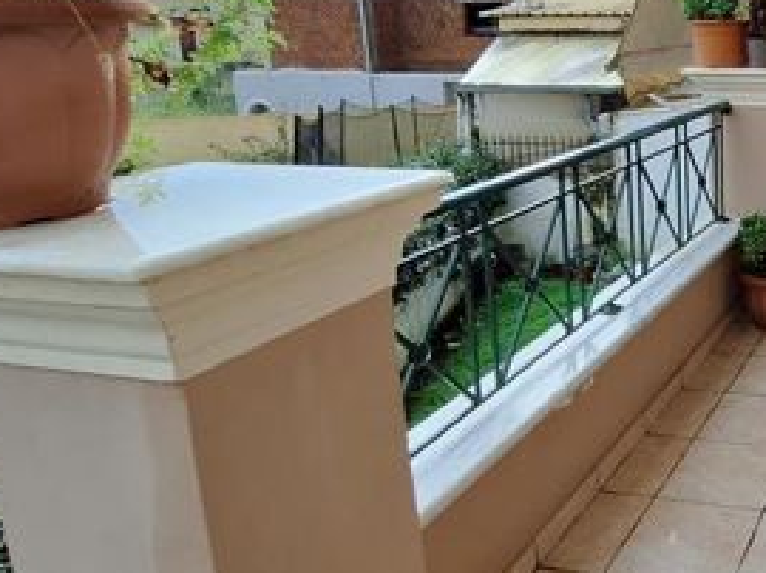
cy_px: 162
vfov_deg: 40.8
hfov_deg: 43.3
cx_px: 821
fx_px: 752
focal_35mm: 34
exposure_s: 1/563
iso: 40
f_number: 2.2
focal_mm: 1.74
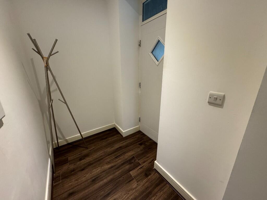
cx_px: 134
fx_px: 108
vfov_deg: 85.7
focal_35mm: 14
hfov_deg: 102.1
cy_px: 100
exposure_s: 1/50
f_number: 2.2
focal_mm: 2.22
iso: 250
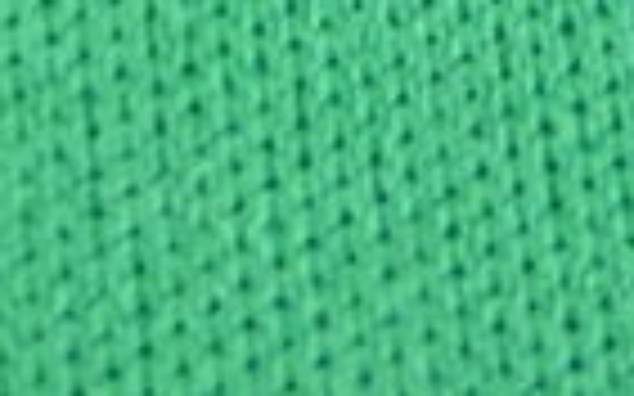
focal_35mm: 204
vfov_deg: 6.0
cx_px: -749
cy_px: -796
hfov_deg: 9.4
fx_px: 3523
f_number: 3.8
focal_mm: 6.3
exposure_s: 1/100
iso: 800
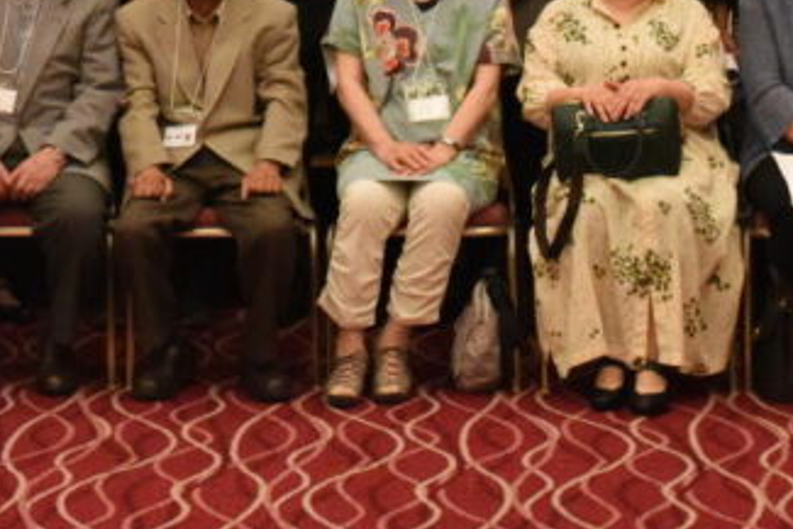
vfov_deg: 10.6
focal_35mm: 126
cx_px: 134
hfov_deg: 16.1
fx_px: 2777
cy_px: -235
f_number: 11
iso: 8000
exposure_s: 1/60
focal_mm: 40
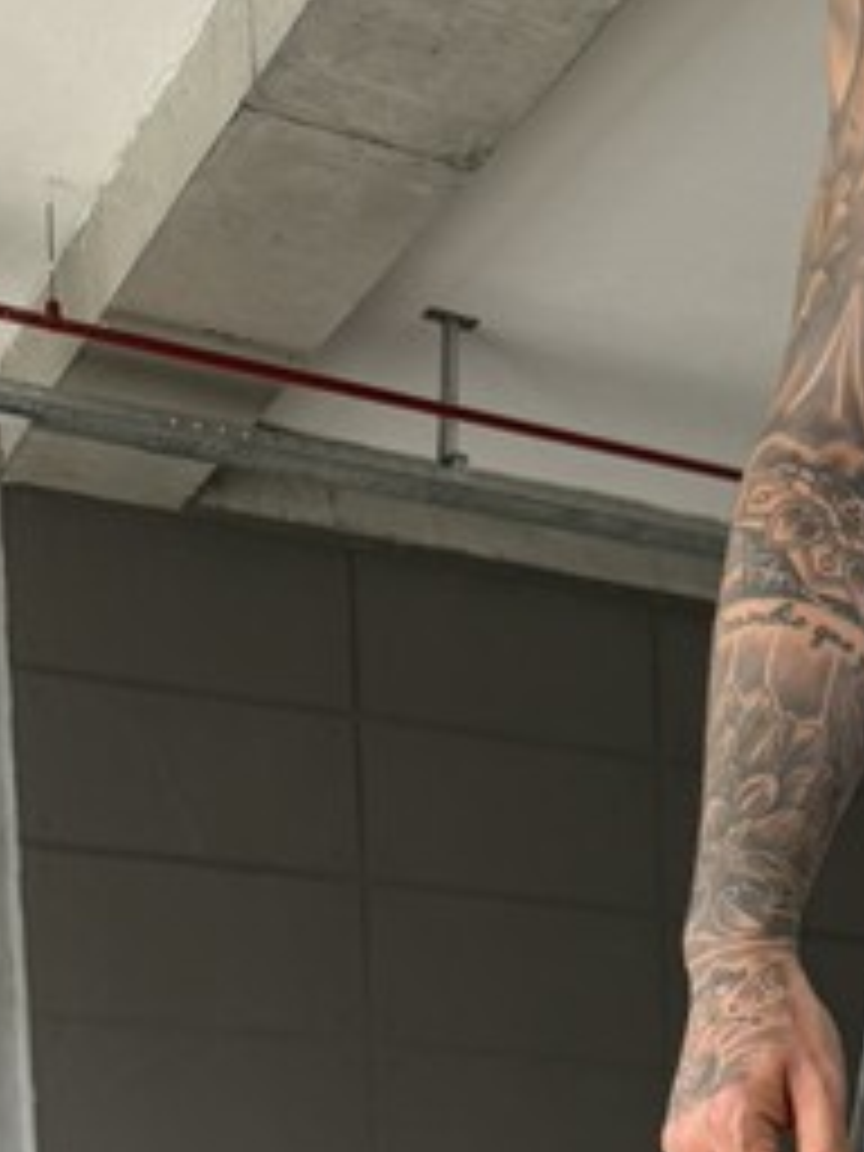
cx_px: 1134
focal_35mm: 75
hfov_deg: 18.3
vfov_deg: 21.8
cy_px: 1714
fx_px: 2496
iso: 125
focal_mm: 6.76
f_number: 1.78
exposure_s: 1/121
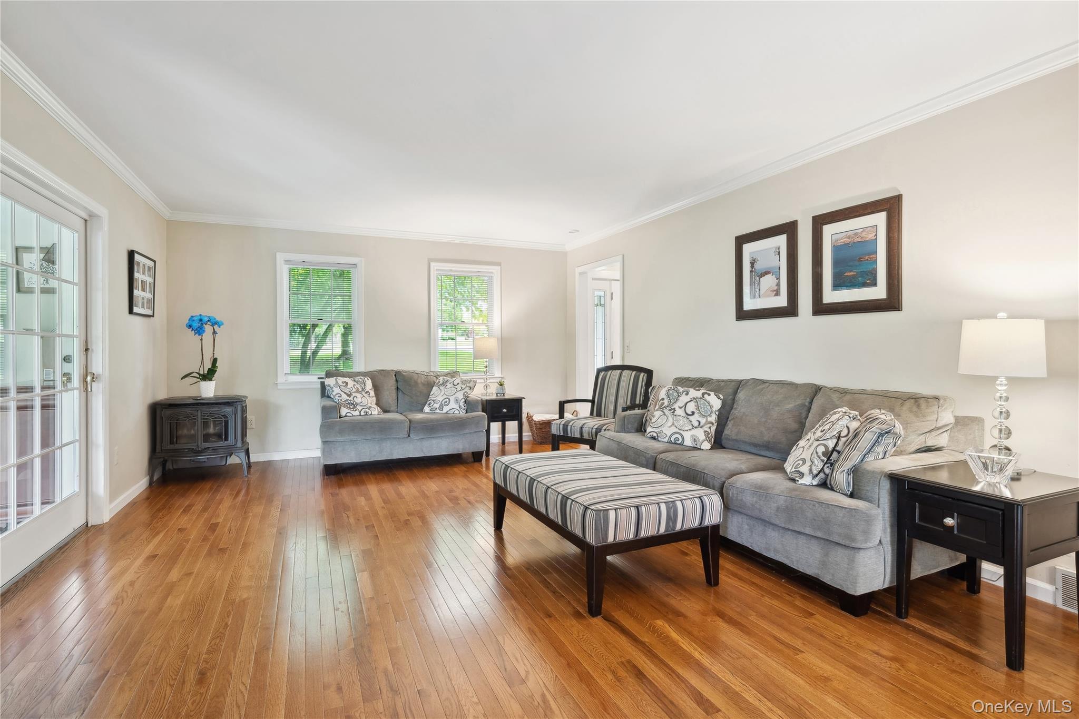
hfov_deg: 96.7
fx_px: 479
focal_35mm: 16
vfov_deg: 73.7
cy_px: 360
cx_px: 540
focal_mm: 16
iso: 200
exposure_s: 1/2
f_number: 8
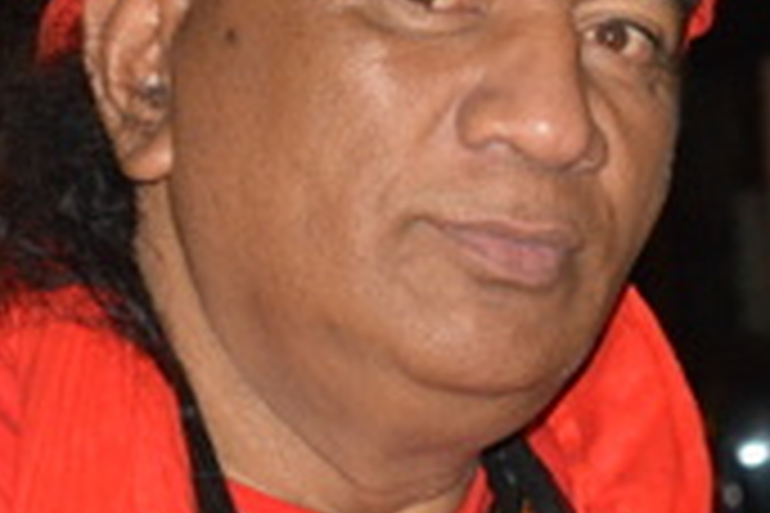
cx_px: 558
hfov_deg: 7.7
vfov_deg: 5.1
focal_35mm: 269
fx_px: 5753
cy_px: 353
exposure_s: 1/60
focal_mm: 48
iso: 3200
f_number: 5.3
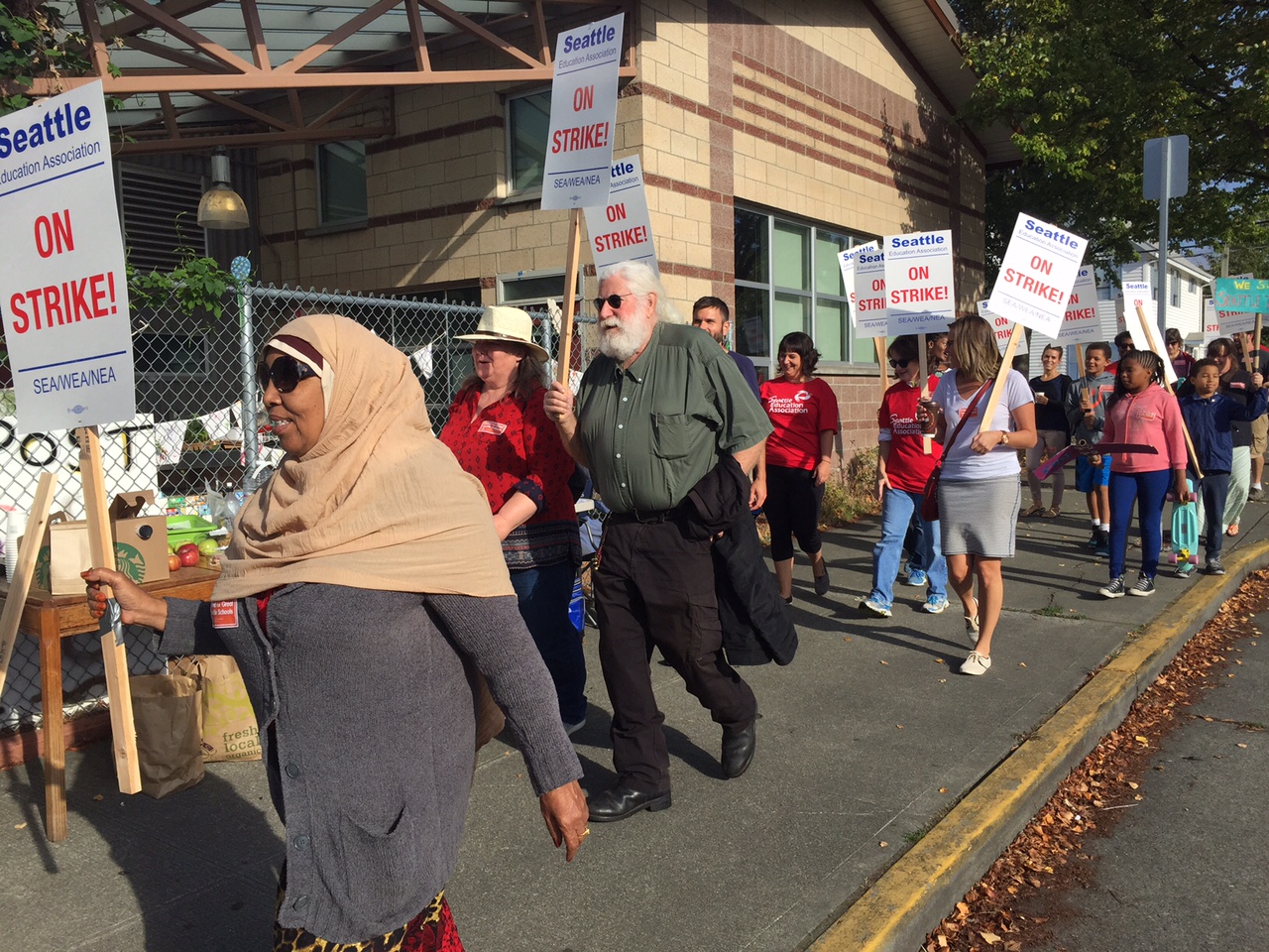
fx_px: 1063
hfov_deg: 61.7
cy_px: 476
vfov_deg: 48.2
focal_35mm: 29
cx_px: 634
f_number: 2.2
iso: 32
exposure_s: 1/1980
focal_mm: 4.15
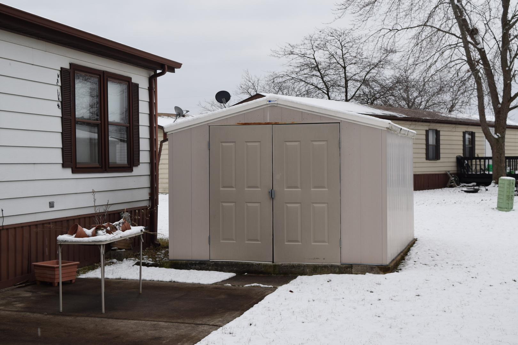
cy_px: 172
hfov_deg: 37.9
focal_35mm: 52
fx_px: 755
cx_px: 259
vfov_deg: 25.8
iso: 400
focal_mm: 35
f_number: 7.1
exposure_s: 1/200
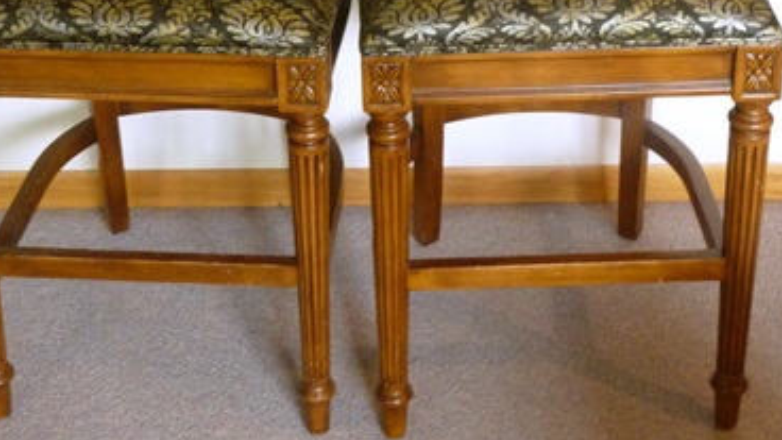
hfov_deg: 32.8
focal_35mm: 64
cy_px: -23
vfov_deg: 18.2
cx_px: 366
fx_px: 1327
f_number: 3.6
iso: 400
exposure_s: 1/10
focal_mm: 6.5
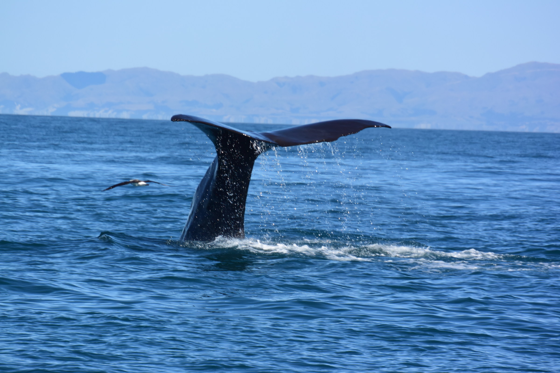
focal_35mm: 297
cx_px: 280
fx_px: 4620
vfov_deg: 4.6
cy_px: 186
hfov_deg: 6.9
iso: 160
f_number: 5.6
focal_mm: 110
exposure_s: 1/640
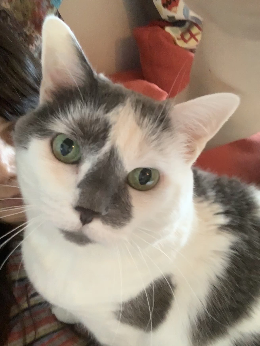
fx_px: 320
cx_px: 130
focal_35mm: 32
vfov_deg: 56.8
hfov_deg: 44.2
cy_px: 173
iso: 500
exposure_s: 1/20
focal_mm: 2.87
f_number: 2.2
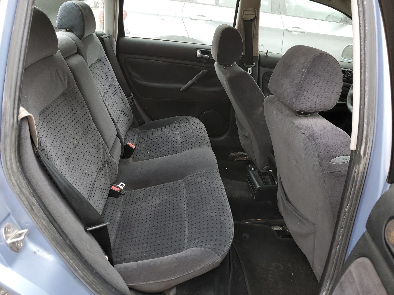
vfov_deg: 53.1
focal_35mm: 26
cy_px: 148
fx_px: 296
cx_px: 197
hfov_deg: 67.3
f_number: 1.5
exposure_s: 1/182
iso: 50
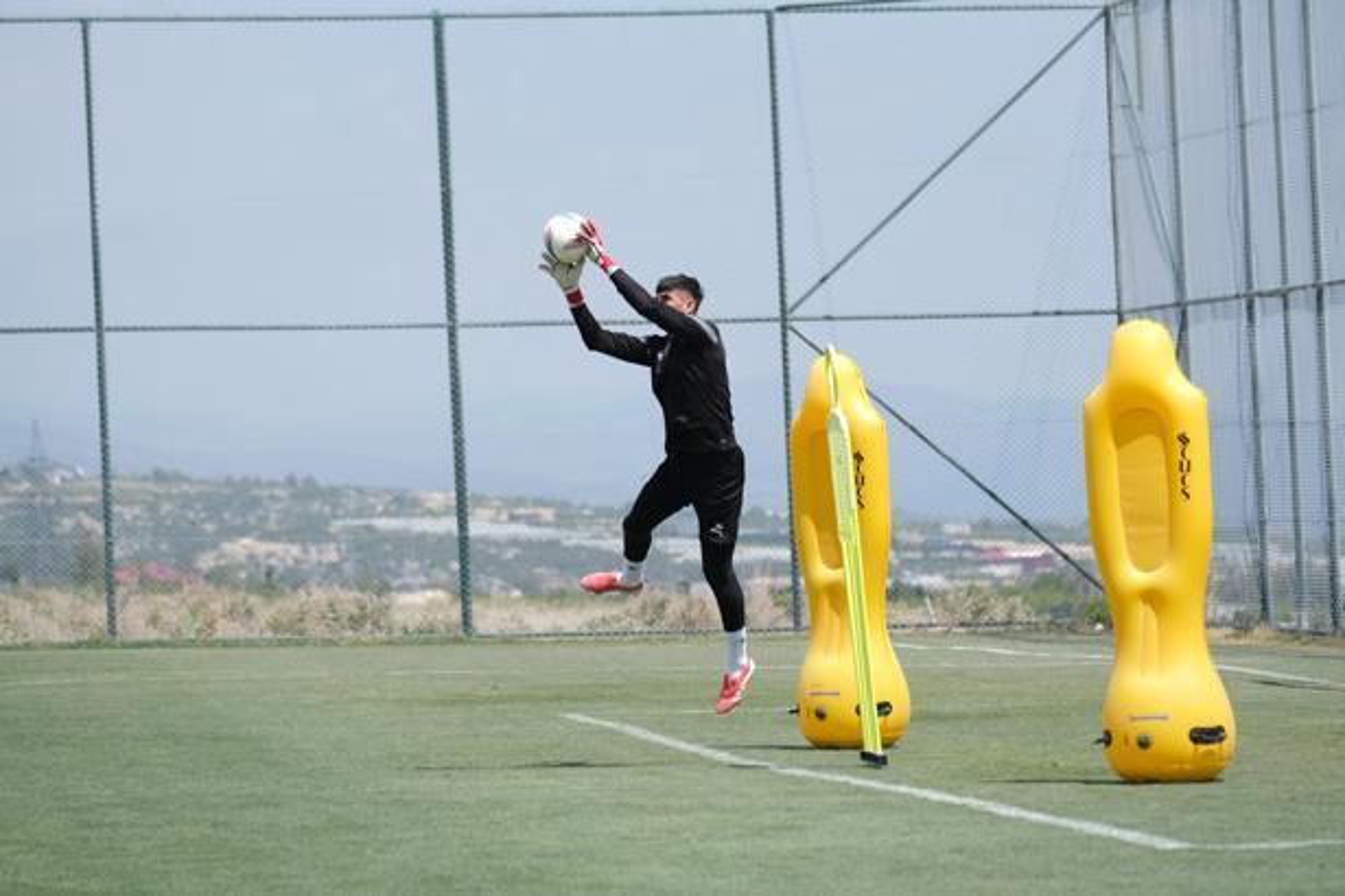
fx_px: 7733
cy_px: 448
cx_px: 672
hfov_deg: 9.9
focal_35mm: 207
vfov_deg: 6.6
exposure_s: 1/800
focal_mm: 137.7
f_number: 4.7
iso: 160
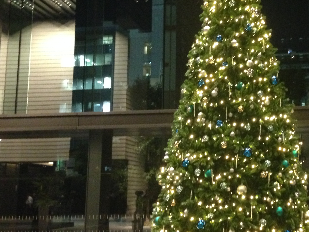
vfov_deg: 24.8
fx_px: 527
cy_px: 107
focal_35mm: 59
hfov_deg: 31.8
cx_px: 247
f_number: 2.4
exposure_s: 1/15
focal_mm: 4.12
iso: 500
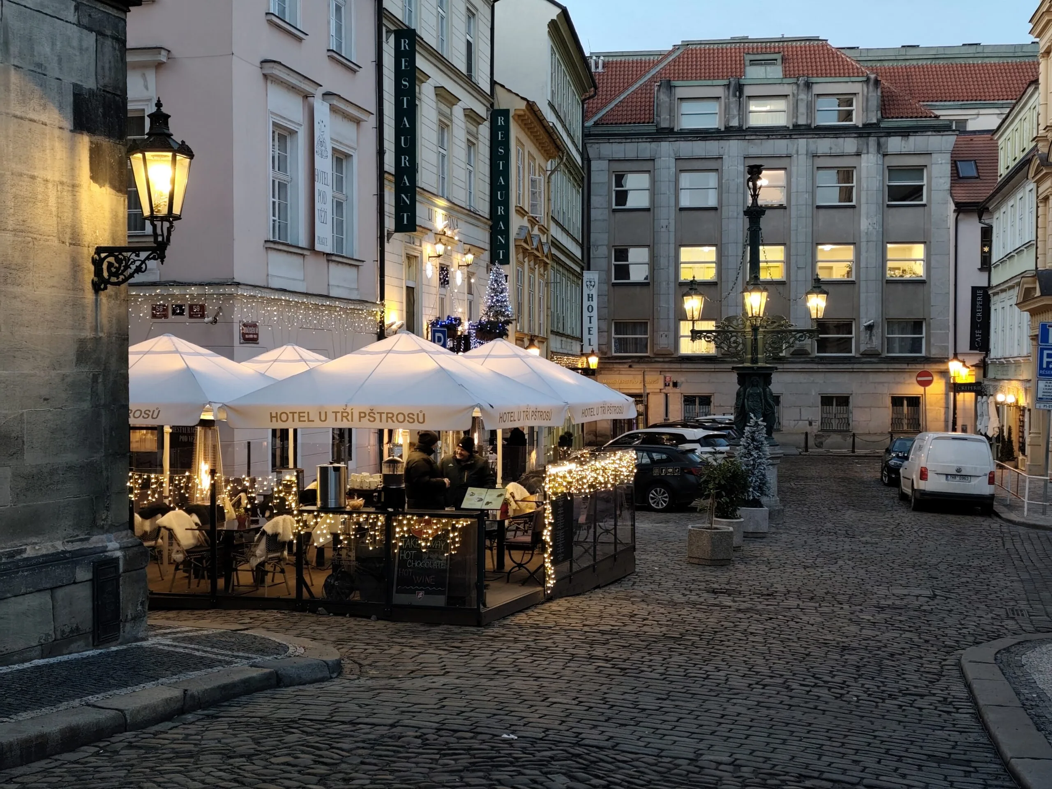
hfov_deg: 41.2
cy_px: 394
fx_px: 1398
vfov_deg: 31.5
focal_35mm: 46
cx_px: 526
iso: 500
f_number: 1.65
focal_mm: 6.19
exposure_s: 1/45.1
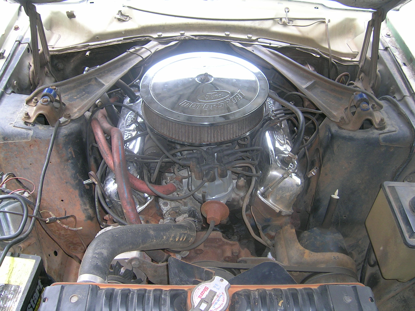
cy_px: 156
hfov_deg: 52.6
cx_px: 208
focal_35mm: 35
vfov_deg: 40.7
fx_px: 420
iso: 50
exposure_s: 1/30
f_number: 2.8
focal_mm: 5.4
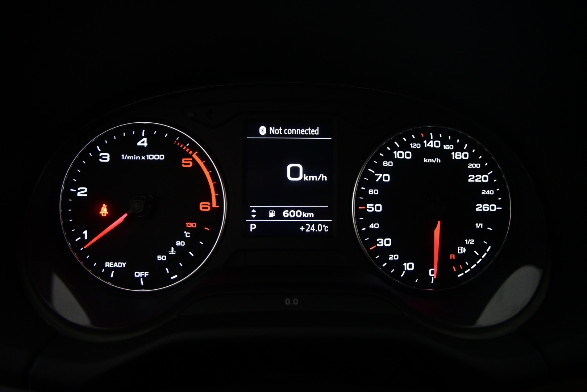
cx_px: 294
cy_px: 196
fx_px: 1223
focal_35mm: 75
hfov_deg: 27.0
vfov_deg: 18.2
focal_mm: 50
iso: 2000
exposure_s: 1/80
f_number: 6.3
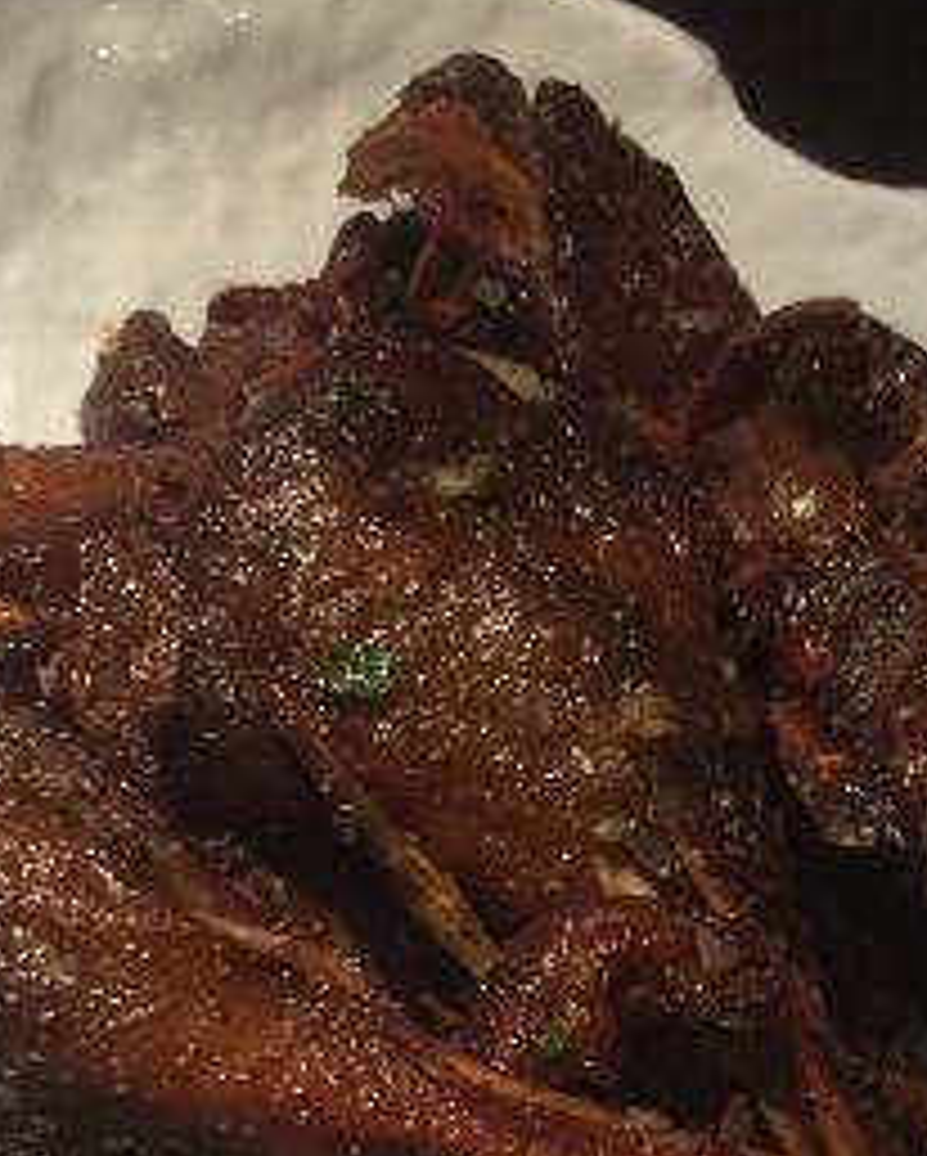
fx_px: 2638
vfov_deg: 23.9
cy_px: 1080
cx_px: 506
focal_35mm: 77
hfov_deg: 19.9
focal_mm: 4.15
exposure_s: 1/33
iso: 64
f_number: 2.2
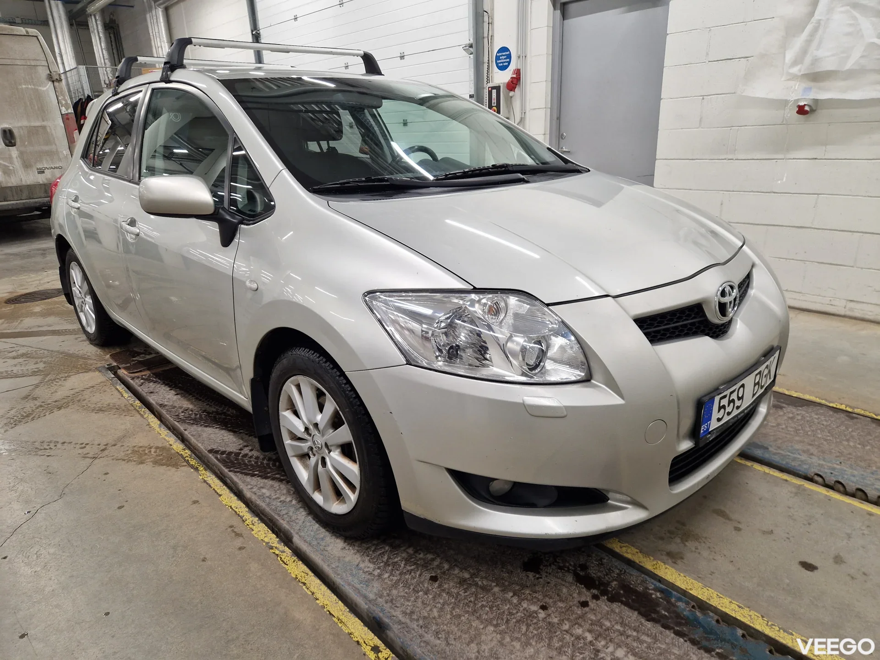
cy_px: 330
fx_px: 585
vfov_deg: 58.9
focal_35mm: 23
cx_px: 440
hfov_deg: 73.9
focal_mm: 5.4
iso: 160
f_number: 1.8
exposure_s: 1/180
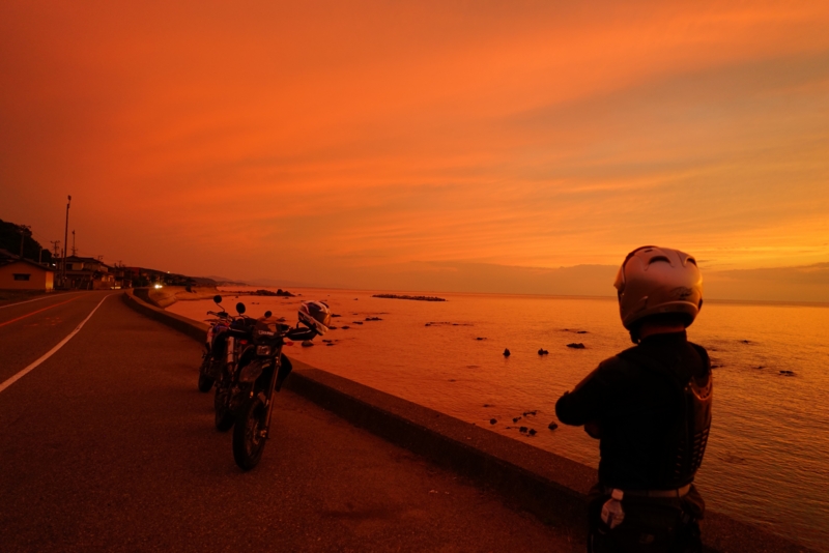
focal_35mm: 24
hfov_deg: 73.7
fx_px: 553
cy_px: 276
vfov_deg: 53.2
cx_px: 414
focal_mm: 24
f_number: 4
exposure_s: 1/60
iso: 640
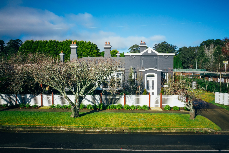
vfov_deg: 46.4
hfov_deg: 65.5
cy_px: 76
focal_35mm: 28
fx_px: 178
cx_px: 114
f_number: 11
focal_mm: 10.26
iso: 100
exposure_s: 1/100
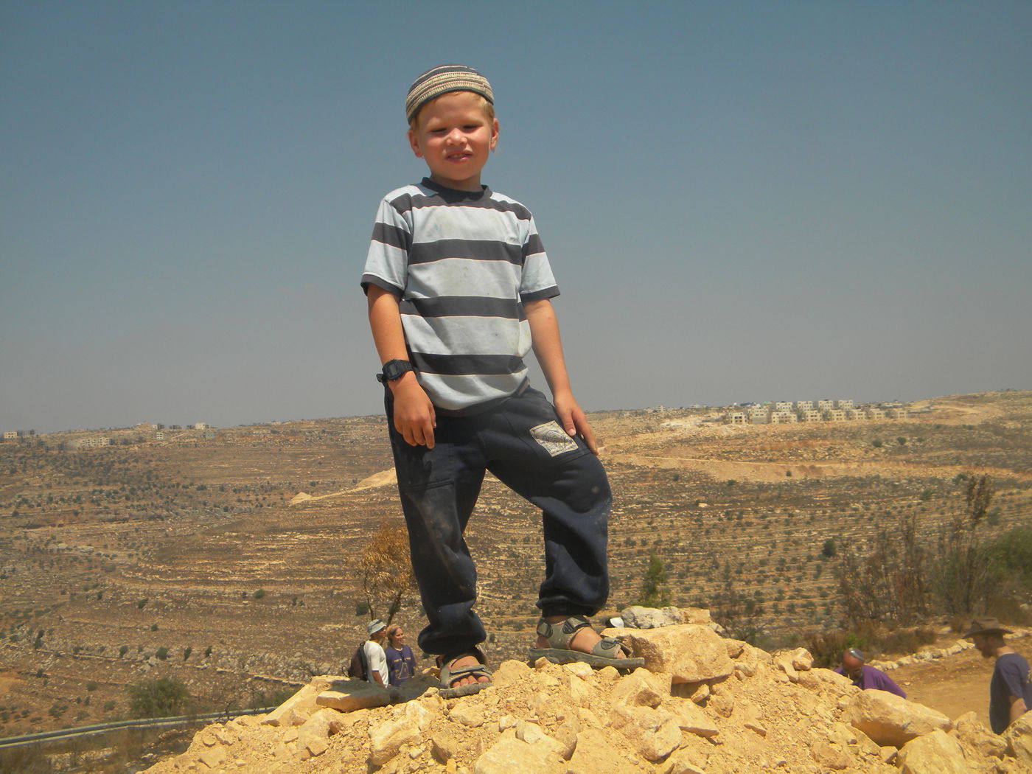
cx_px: 516
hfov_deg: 45.8
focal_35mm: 41
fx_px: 1222
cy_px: 387
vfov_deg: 35.1
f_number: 7.6
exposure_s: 1/438
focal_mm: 7.3
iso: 80
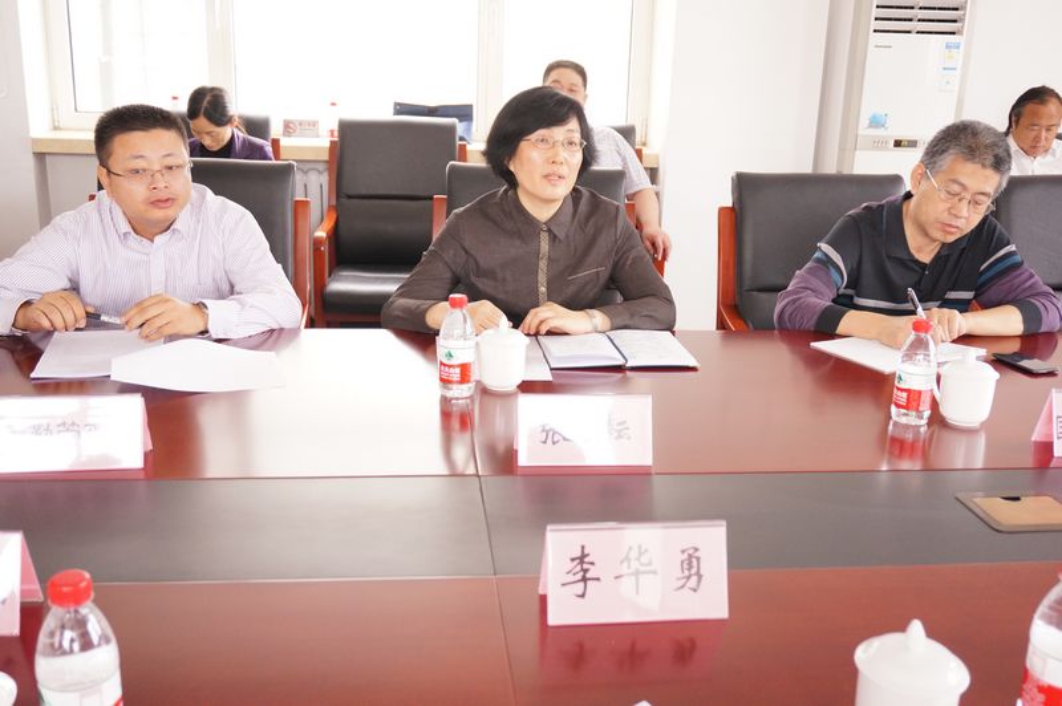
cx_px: 531
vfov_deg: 36.8
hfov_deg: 53.2
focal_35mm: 36
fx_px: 1061
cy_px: 353
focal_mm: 24
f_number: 4.5
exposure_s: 1/60
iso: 1250
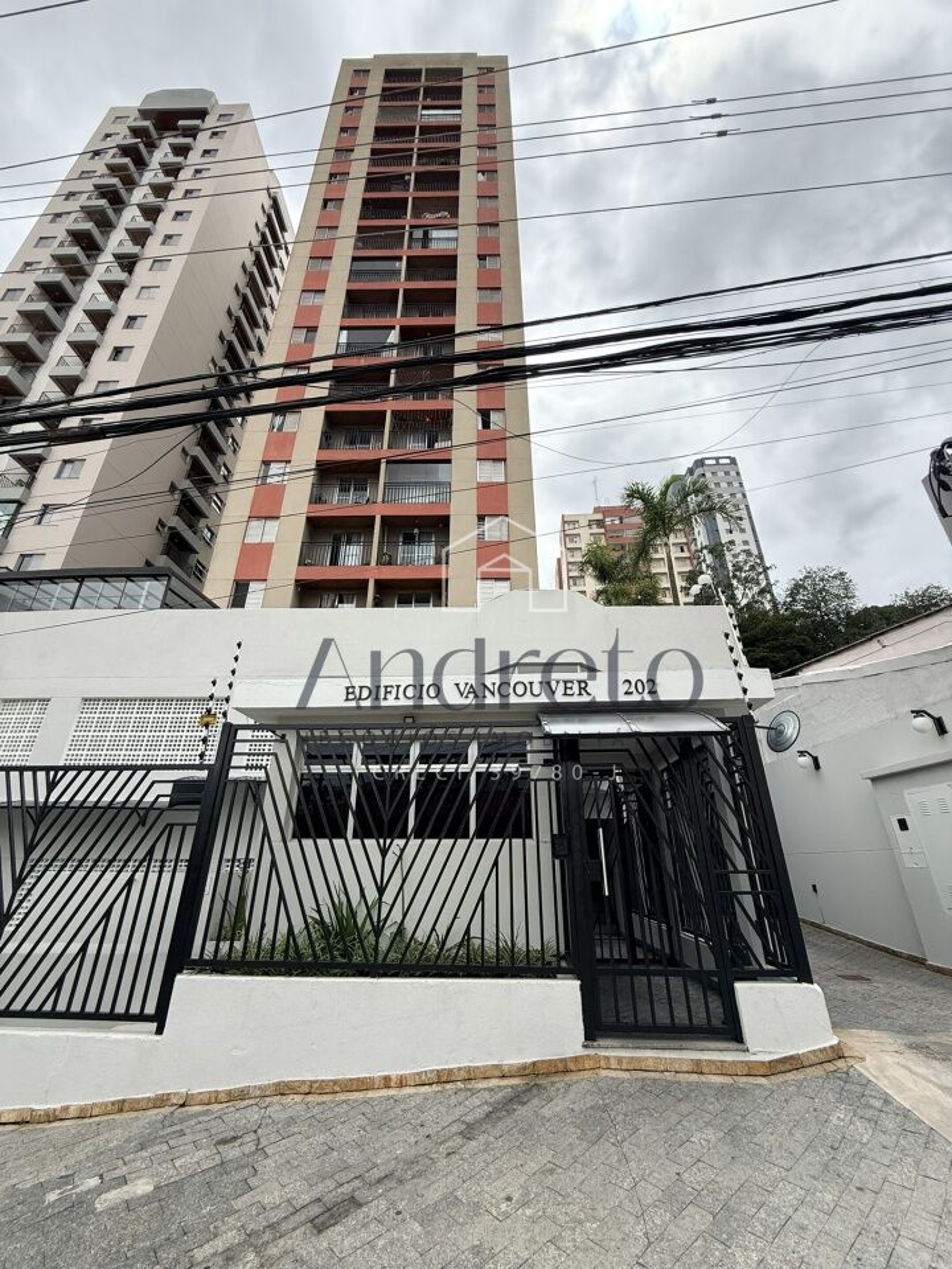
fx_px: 513
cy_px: 634
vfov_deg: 102.1
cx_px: 476
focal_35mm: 14
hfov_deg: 85.7
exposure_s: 1/2611
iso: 64
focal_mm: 2.22
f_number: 2.2
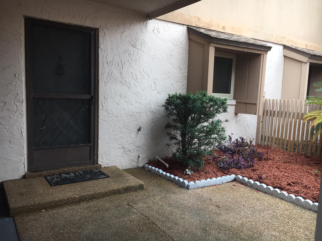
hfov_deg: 61.7
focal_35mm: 29
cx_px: 161
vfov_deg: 48.2
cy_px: 120
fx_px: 270
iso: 32
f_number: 2.2
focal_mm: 4.15
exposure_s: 1/120
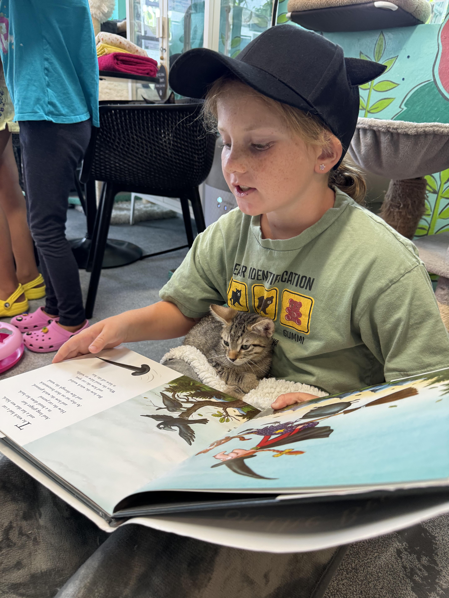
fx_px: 415
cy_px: 299
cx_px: 224
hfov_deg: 56.8
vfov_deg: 71.6
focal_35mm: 24
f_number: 1.78
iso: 160
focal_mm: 6.76
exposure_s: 1/60
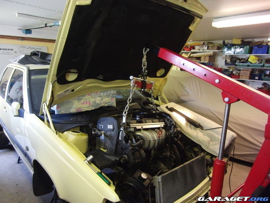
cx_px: 135
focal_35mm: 24
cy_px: 102
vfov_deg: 56.8
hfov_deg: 71.6
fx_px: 187
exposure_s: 1/60
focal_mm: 4.3
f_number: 3.2
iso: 500
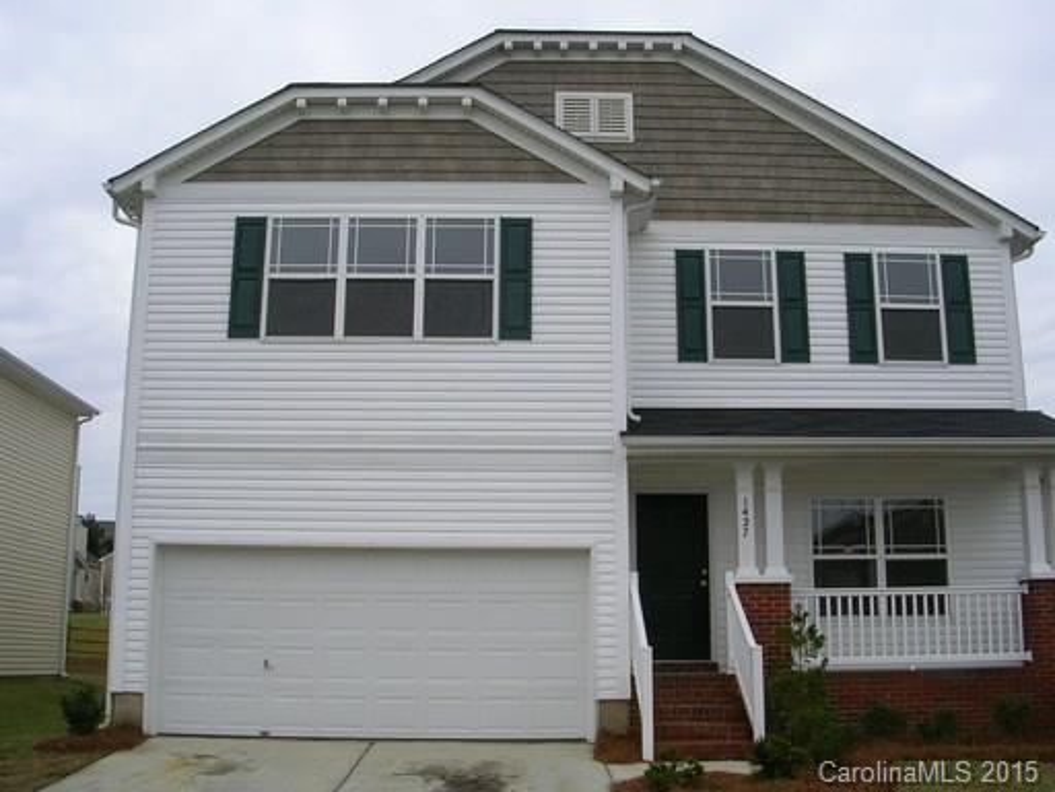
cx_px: 528
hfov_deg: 49.0
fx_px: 1158
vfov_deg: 37.7
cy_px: 396
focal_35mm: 38
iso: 50
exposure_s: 1/140
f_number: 5.6
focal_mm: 5.8
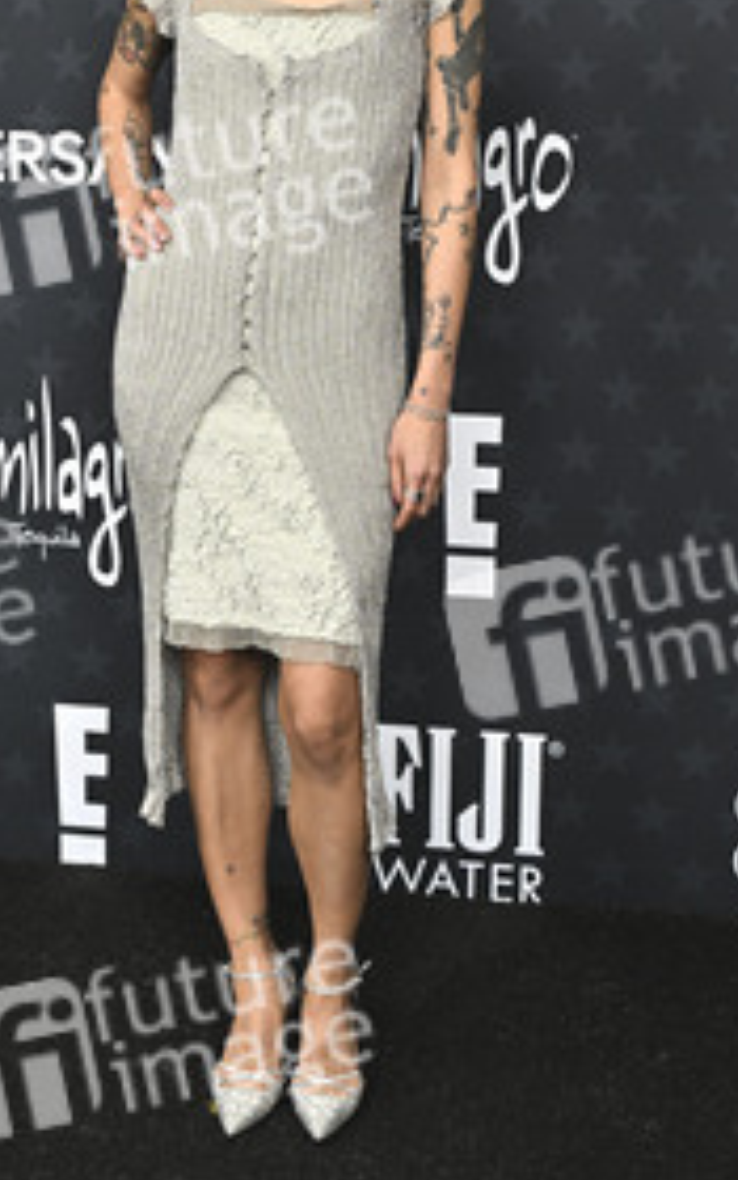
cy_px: 409
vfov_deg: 30.4
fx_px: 2156
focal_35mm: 67
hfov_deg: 19.4
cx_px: 278
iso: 1250
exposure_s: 1/320
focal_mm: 46
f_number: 5.6
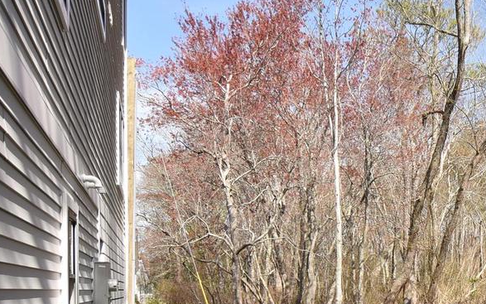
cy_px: 263
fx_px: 596
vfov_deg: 27.7
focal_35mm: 45
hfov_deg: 37.8
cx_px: 520
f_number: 11
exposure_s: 1/500
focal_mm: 12
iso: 500
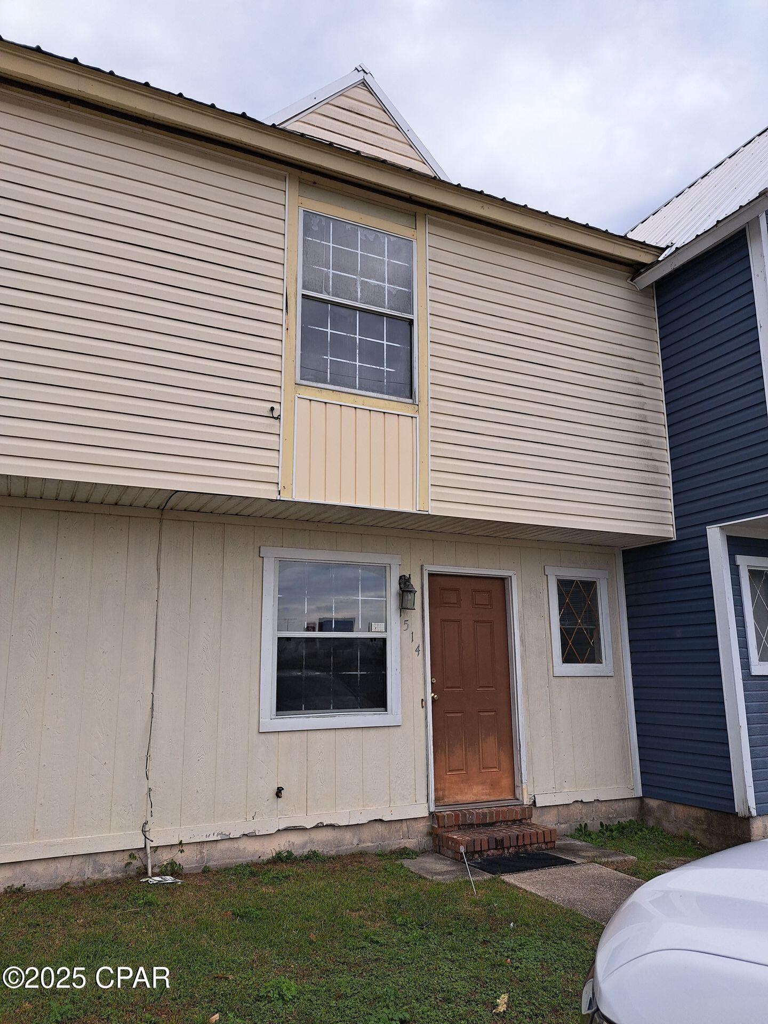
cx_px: 384
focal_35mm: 24
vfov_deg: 71.6
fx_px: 710
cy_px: 512
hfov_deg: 56.8
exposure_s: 1/196
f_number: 1.8
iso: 50
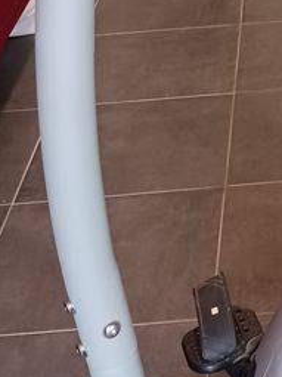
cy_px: -49
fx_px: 1152
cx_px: 340
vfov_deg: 17.8
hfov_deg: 13.6
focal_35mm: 106
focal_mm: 4
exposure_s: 1/33.3
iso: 250
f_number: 1.8
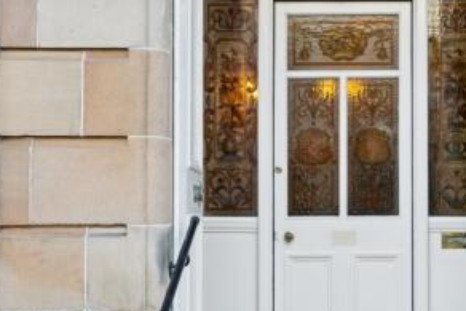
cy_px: 163
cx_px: 345
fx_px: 738
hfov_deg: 34.4
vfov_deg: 23.8
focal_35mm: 57
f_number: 4
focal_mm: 35
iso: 400
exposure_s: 1/200
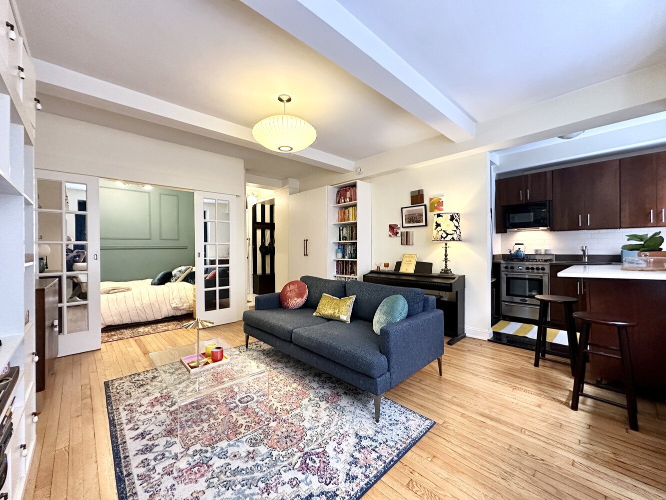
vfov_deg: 85.7
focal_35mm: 14
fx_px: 269
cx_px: 333
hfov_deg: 102.1
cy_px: 250
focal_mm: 2.22
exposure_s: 1/59
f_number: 2.2
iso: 640
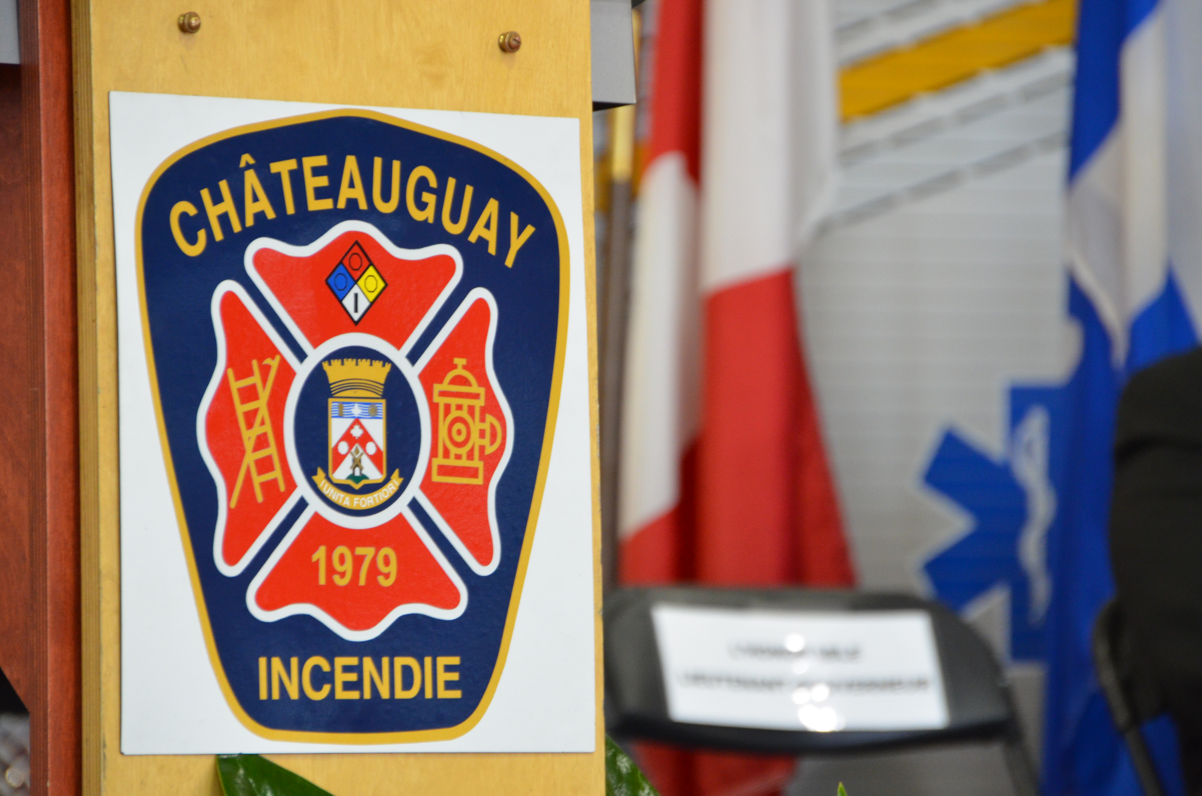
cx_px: 592
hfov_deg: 6.7
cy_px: 399
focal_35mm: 307
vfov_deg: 4.5
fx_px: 10229
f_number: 6.3
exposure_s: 1/40
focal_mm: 200
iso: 1600
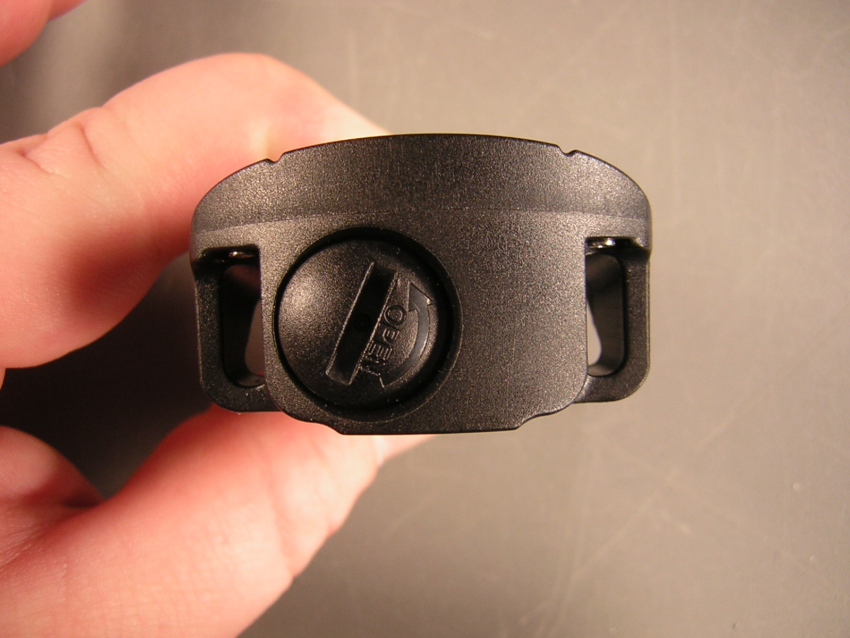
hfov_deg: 51.4
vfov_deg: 39.7
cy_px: 319
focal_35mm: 36
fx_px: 884
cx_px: 425
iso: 50
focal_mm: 4.7
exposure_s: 1/22.2
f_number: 2.6
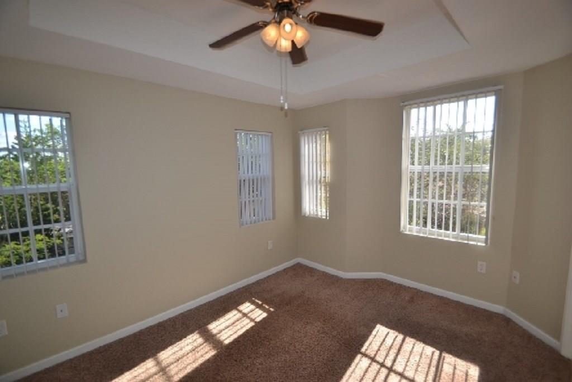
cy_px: 191
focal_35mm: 15
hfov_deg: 100.4
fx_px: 238
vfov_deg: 77.3
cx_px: 286
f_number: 4
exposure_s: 1/160
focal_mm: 10
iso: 100
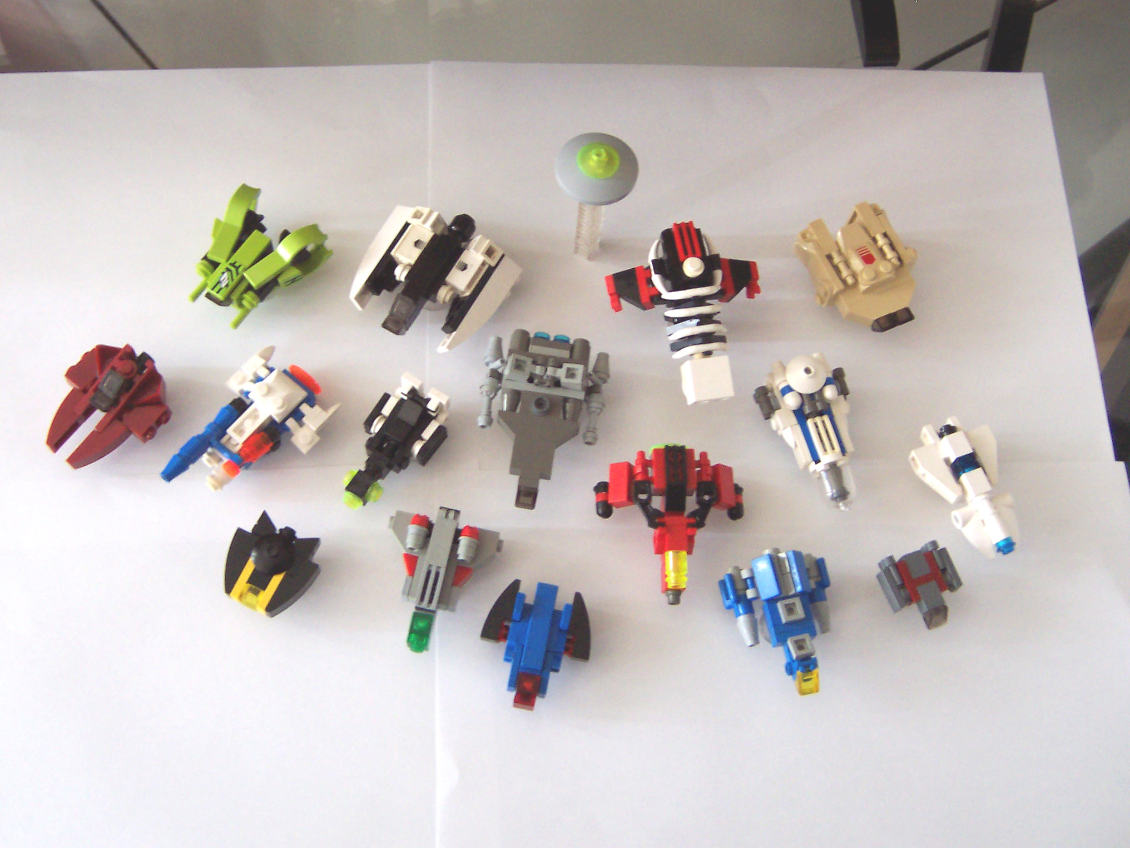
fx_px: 1697
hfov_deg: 36.8
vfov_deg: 28.0
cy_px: 424
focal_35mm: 52
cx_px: 565
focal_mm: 8
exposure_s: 1/10
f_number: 3.4
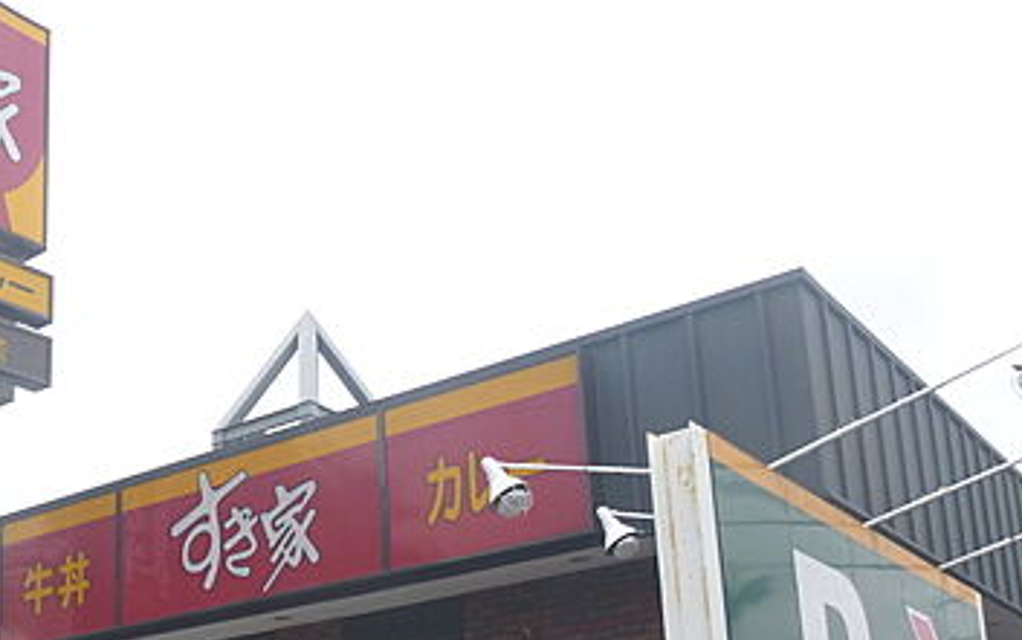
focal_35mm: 48
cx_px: 275
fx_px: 1338
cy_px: 579
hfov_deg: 40.8
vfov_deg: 26.0
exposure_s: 1/320
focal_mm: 4.5
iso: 100
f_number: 3.9
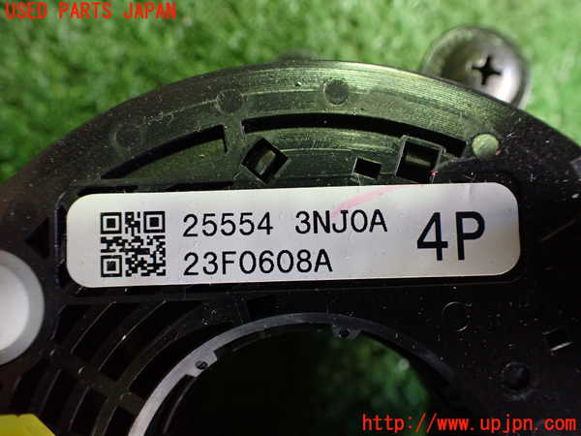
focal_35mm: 30
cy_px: 218
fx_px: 504
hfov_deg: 60.0
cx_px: 290
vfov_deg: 46.8
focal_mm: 5.4
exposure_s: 1/60
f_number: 2.3
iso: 800
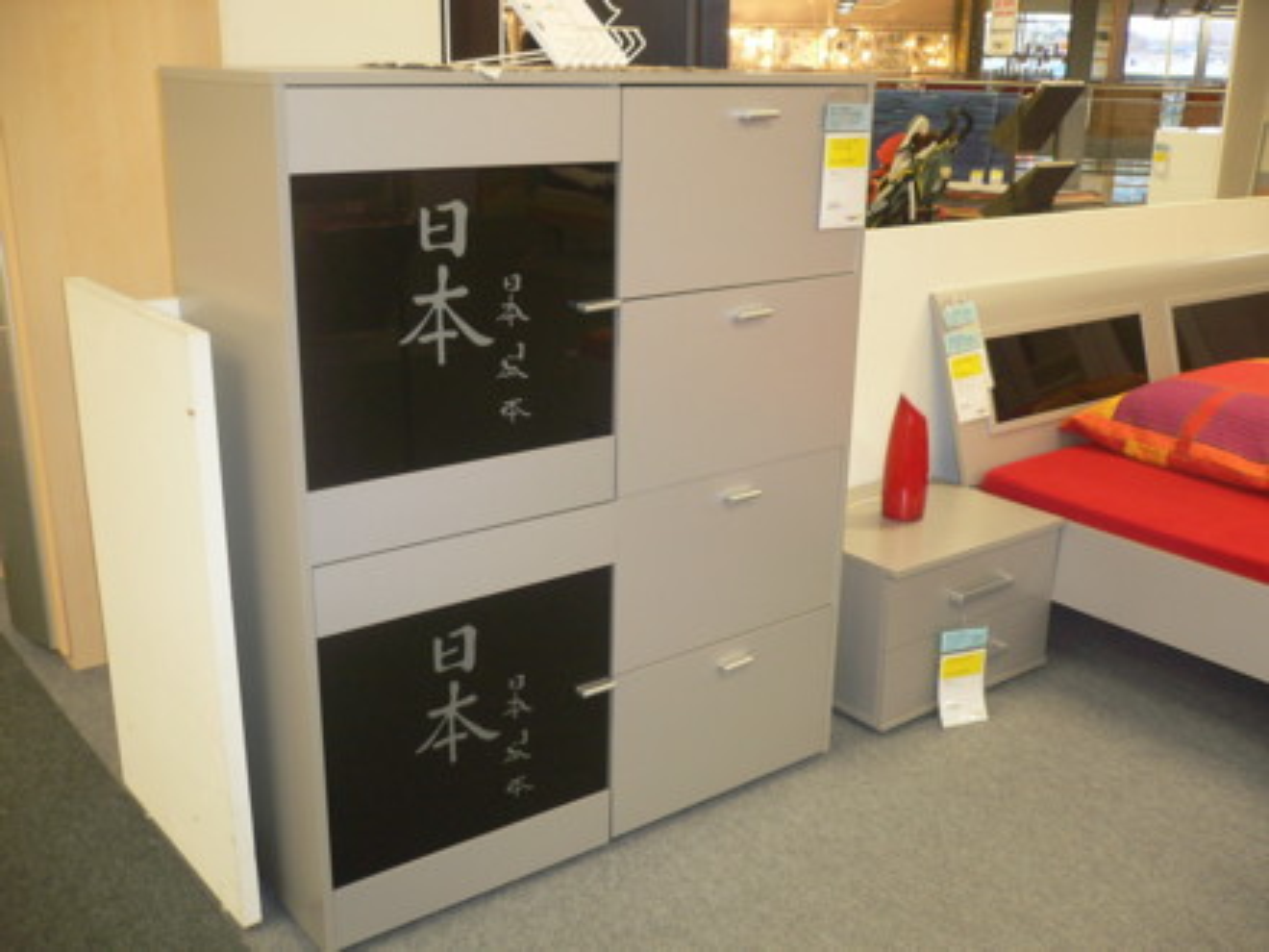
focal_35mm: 35
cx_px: 634
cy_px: 476
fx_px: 1283
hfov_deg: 52.6
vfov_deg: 40.7
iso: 100
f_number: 2.8
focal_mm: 5.8
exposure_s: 1/8
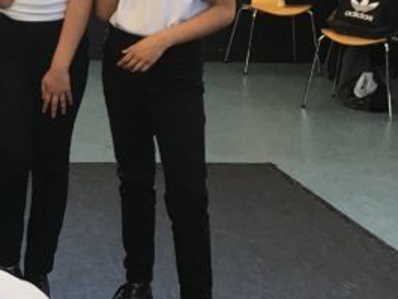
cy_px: 5
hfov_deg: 16.3
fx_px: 1288
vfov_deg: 13.1
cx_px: -161
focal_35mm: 112
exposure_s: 1/33
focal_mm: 4.15
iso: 40
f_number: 2.2
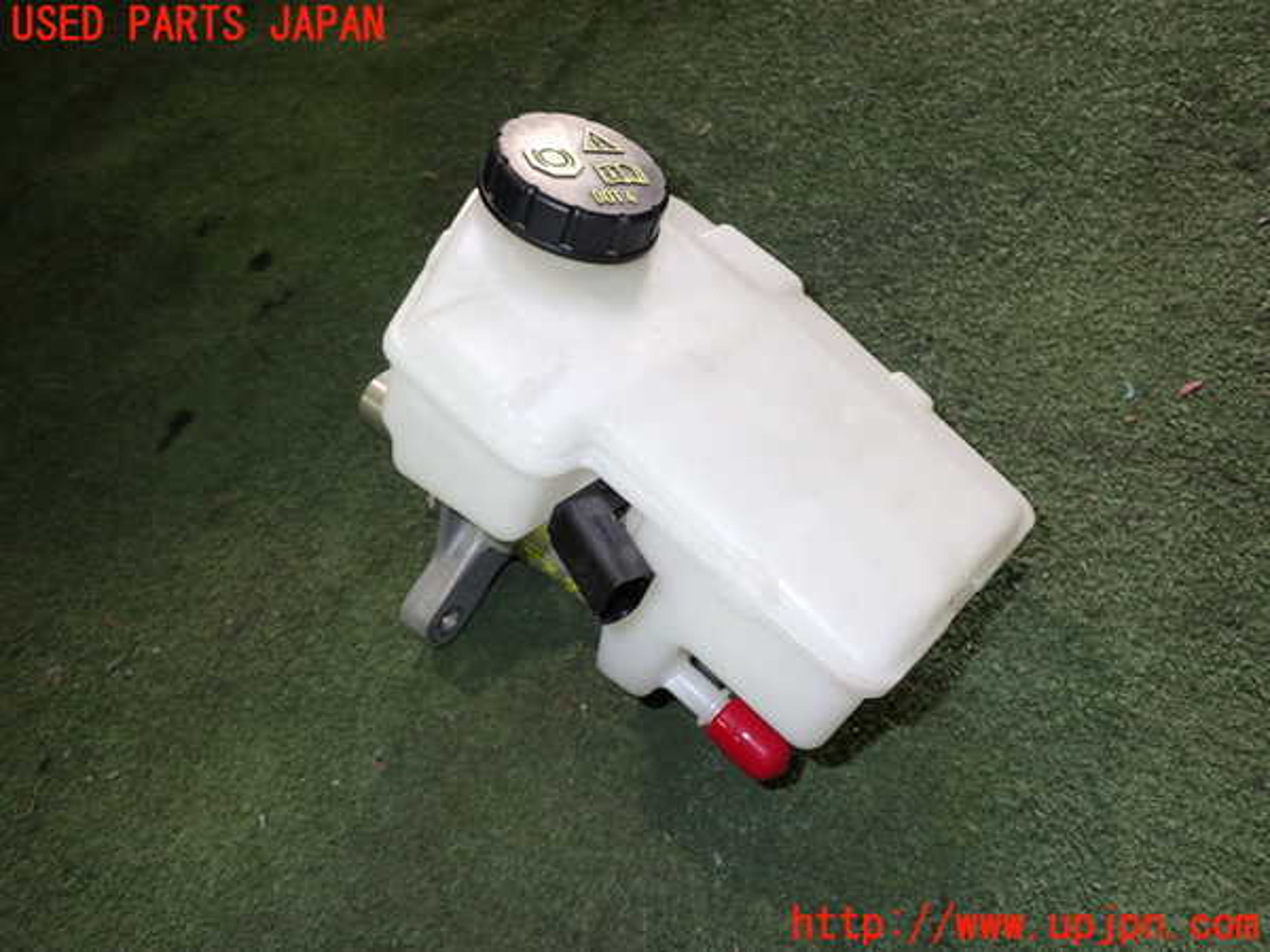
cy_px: 476
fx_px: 1101
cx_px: 635
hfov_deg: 60.0
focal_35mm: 30
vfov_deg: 46.8
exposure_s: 1/6
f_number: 6.3
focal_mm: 5.4
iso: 200
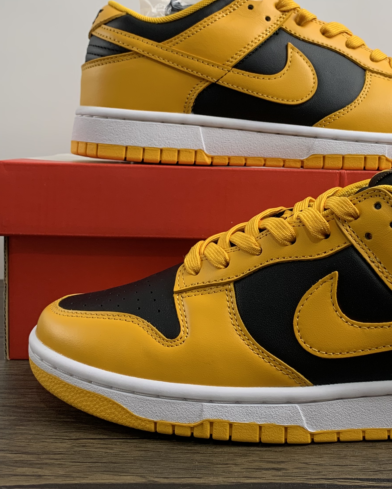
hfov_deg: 32.0
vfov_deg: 40.0
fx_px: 667
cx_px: 303
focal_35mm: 46
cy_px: 177
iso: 50
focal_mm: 4.25
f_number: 1.8
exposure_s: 1/121
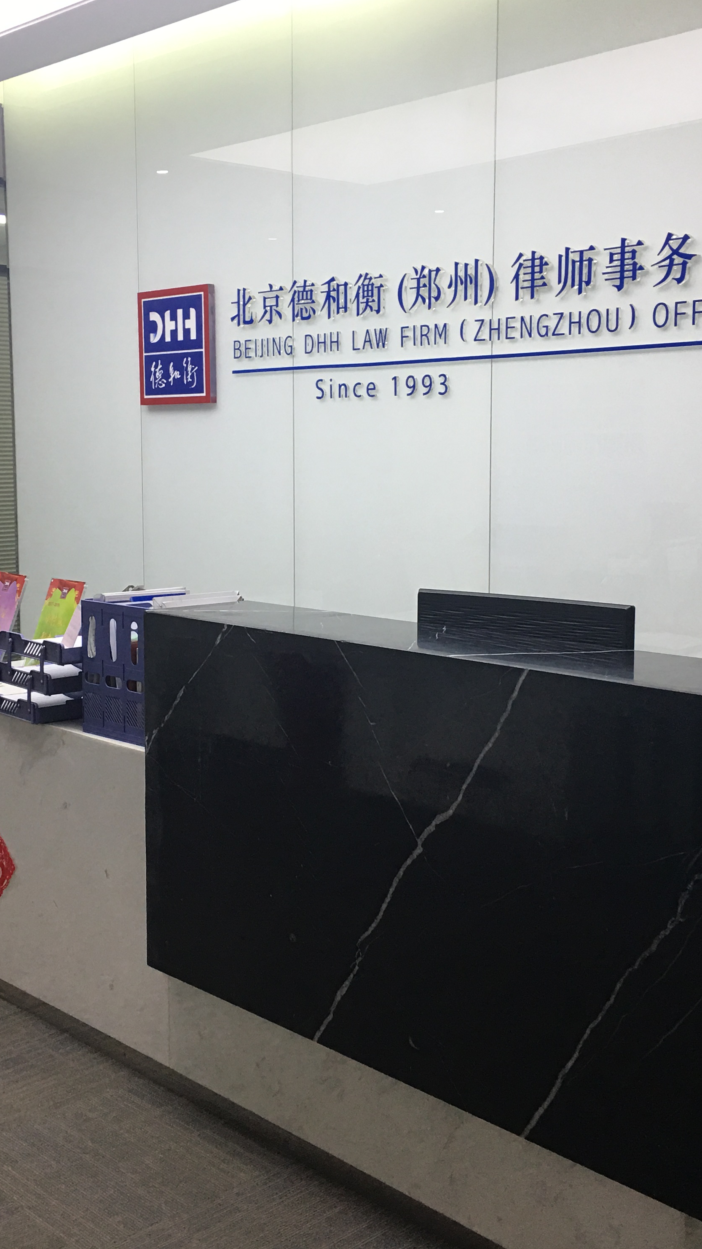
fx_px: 1423
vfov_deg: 47.4
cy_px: 614
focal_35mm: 43
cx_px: 302
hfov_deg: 27.7
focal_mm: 4.15
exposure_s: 1/33
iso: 50
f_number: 2.2
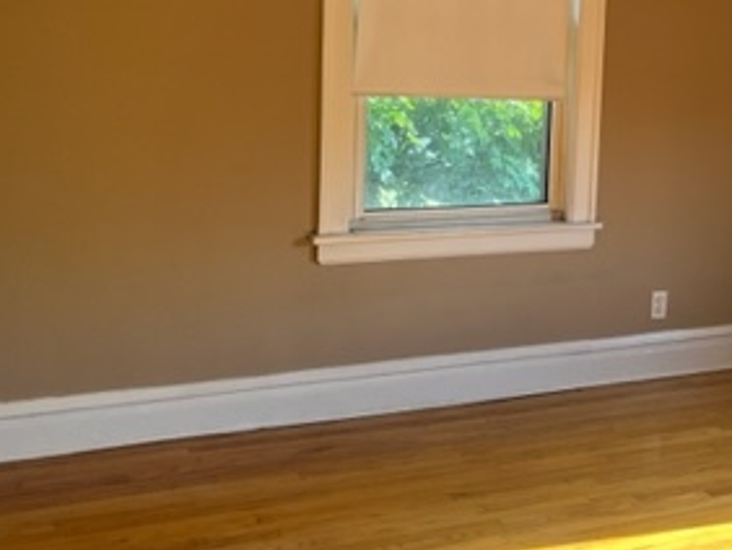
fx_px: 1249
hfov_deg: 31.4
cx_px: 631
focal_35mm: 59
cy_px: 161
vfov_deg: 24.7
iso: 80
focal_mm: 5.1
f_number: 1.6
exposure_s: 1/121
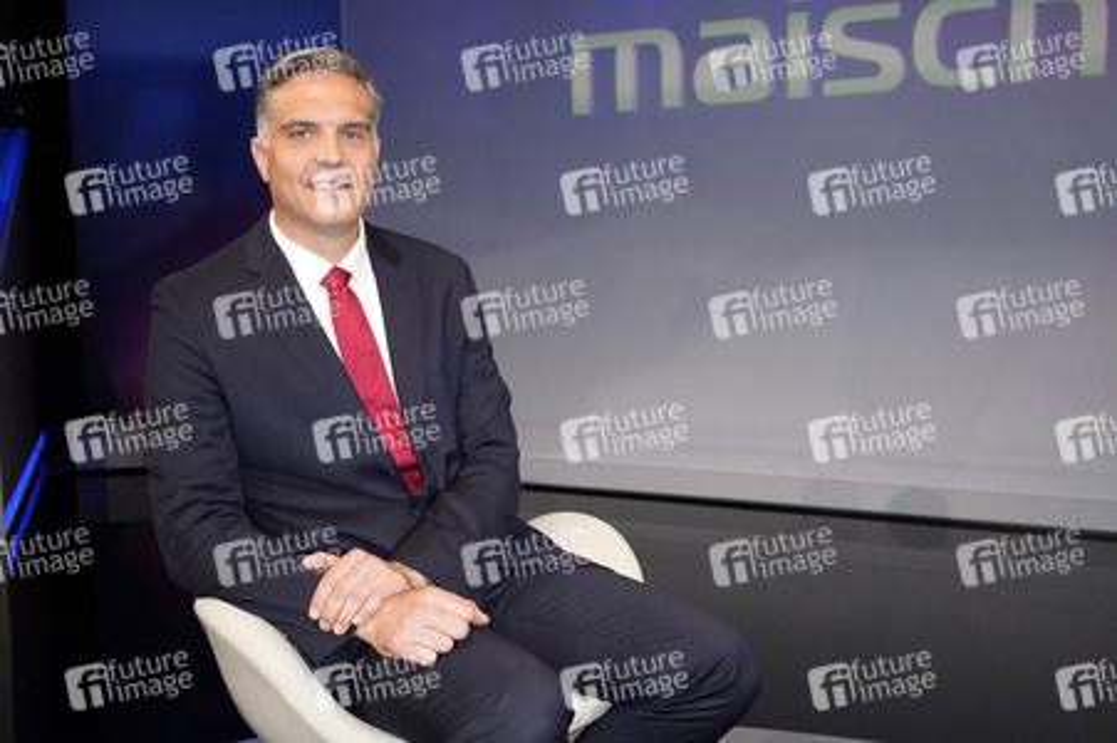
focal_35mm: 33
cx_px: 558
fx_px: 1023
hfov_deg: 57.3
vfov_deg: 39.9
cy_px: 372
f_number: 5.6
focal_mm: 33
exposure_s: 1/160
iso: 2000
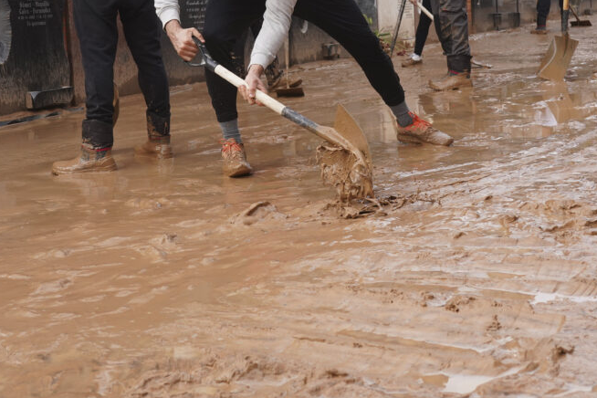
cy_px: 47
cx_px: 280
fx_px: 978
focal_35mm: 59
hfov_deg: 33.9
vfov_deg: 22.5
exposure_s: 1/800
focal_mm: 33
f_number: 5.6
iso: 1000
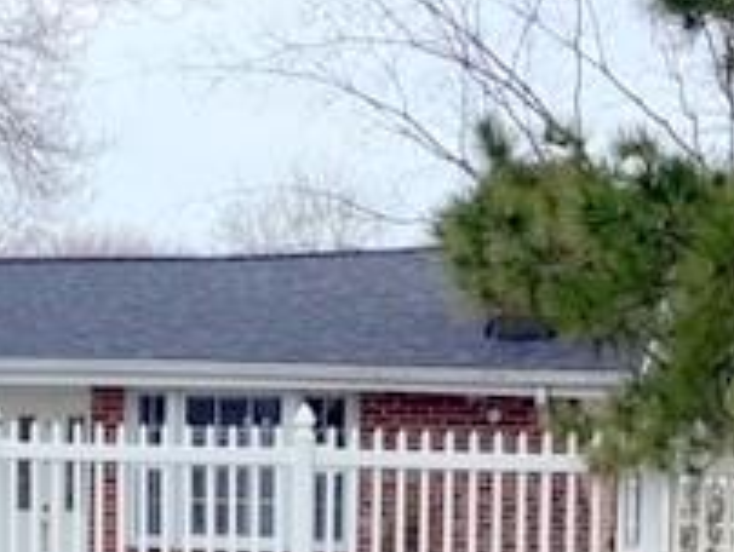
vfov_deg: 15.0
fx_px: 2080
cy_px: 494
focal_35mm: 98
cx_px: 153
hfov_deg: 19.8
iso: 25
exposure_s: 1/497
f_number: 2.4
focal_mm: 3.3
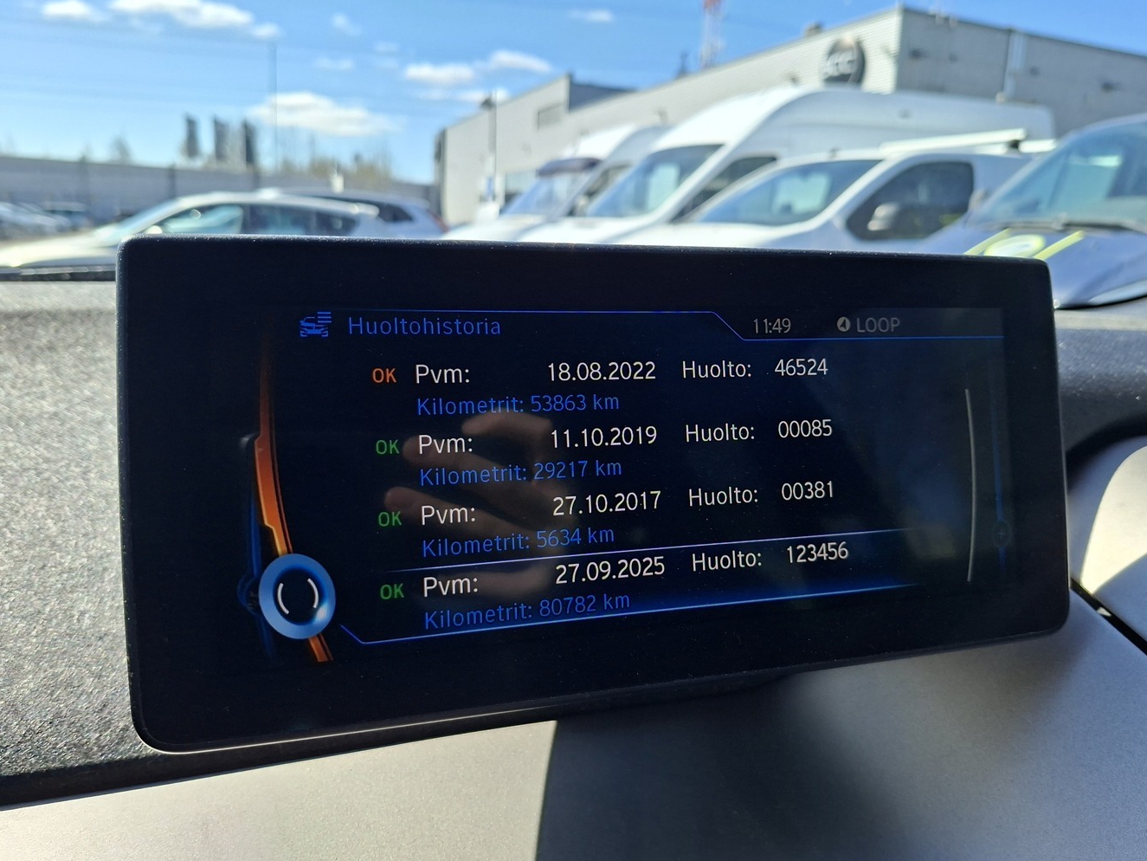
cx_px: 591
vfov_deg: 54.9
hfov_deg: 69.4
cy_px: 431
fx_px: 828
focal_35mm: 25
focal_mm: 5.54
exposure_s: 1/799
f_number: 1.8
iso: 50
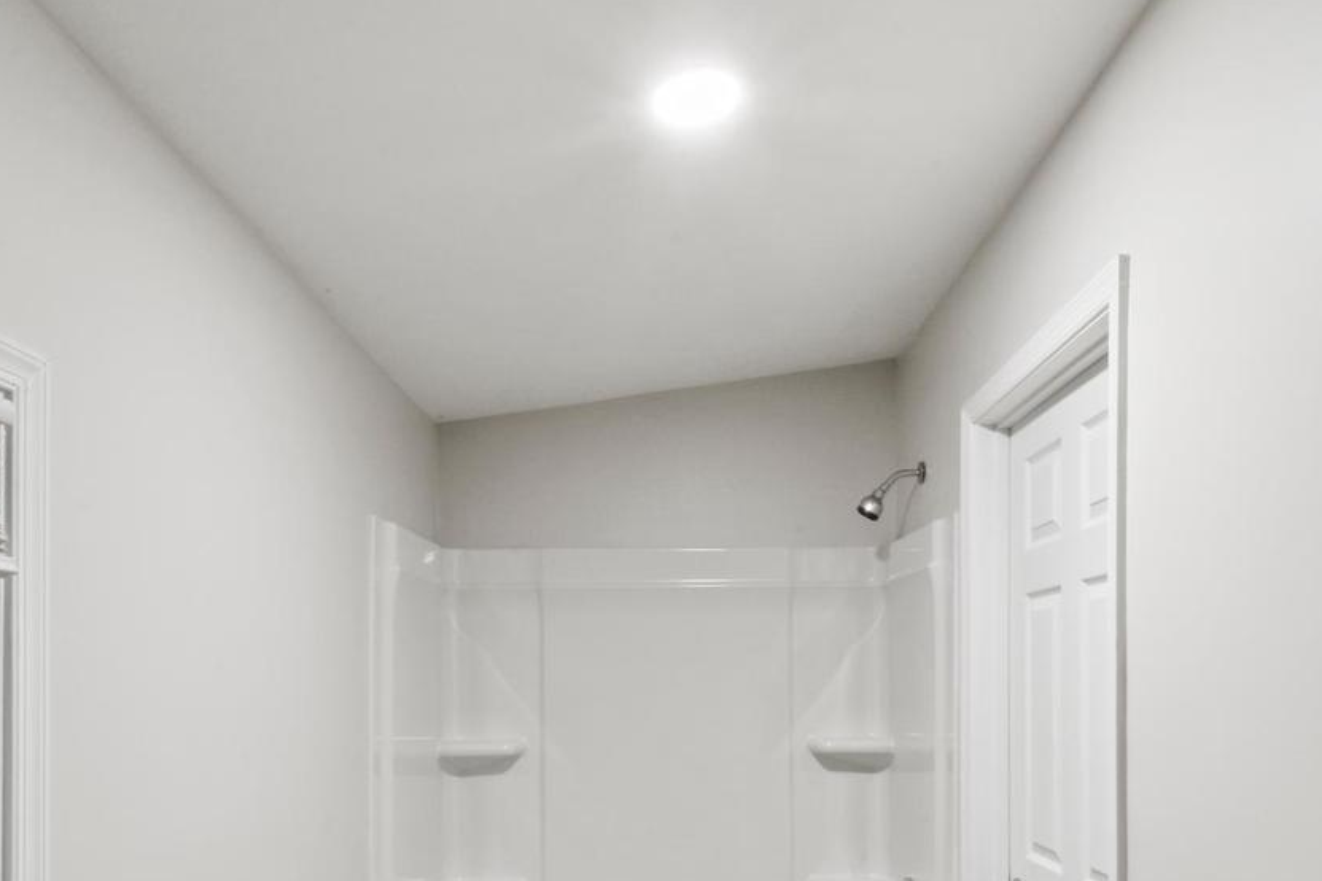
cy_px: 631
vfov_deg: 48.1
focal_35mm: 26
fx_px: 955
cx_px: 695
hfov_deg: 69.3
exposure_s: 4
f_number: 22
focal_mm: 10
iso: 100
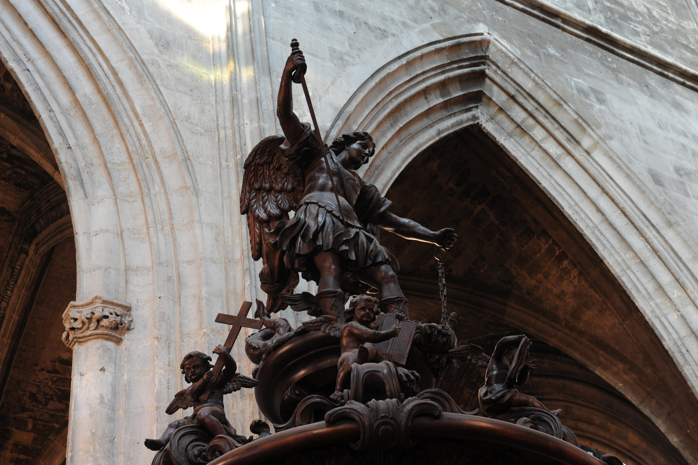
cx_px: 349
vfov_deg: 19.4
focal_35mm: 70
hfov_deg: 28.9
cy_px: 232
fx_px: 1356
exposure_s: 1.6
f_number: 7.1
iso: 200
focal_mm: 70
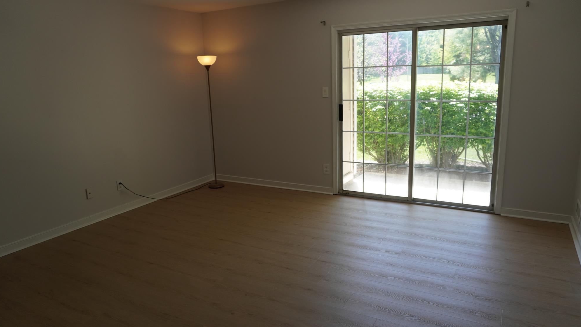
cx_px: 289
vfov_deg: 44.4
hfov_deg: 71.9
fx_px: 401
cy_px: 163
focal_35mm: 26
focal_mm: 16
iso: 200
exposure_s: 1/160
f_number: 4
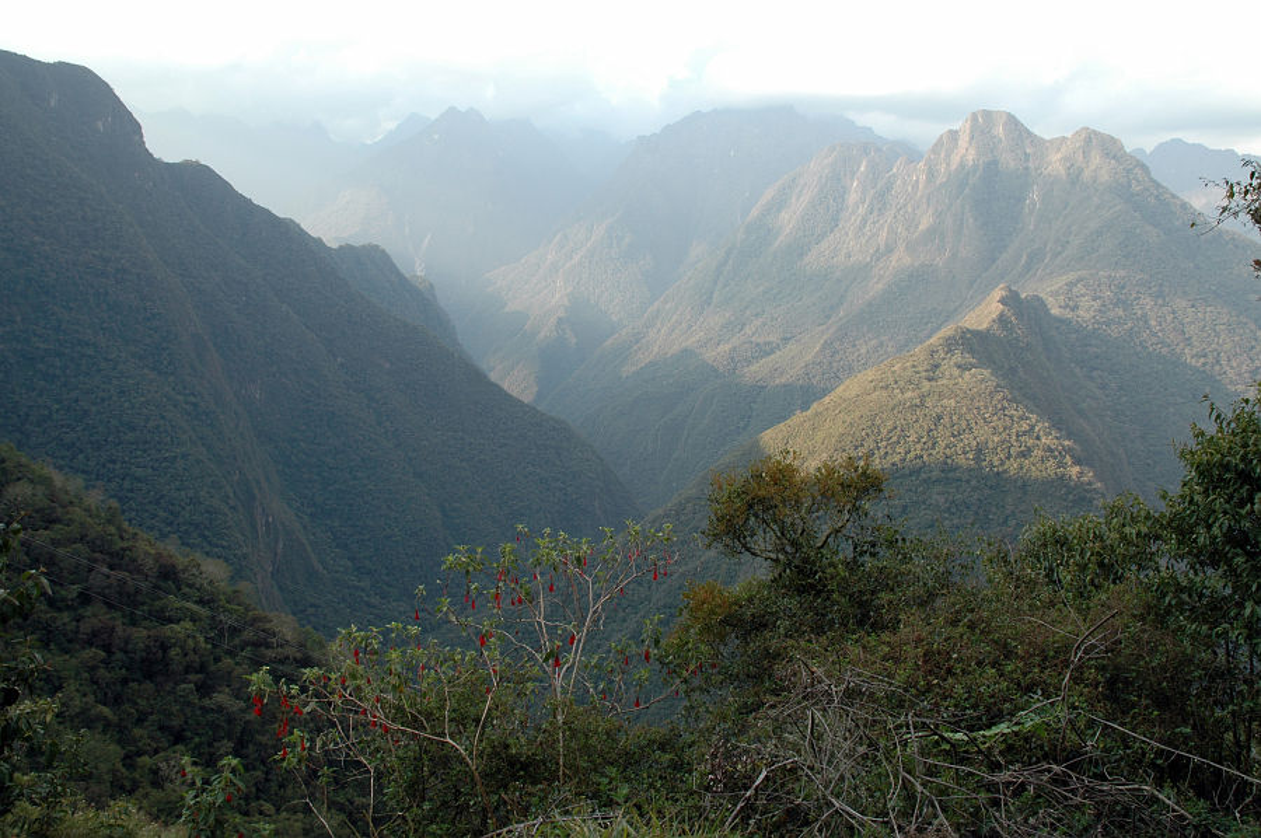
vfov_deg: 47.8
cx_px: 630
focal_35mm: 27
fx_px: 945
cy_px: 419
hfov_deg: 67.4
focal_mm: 18
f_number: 8
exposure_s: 1/60
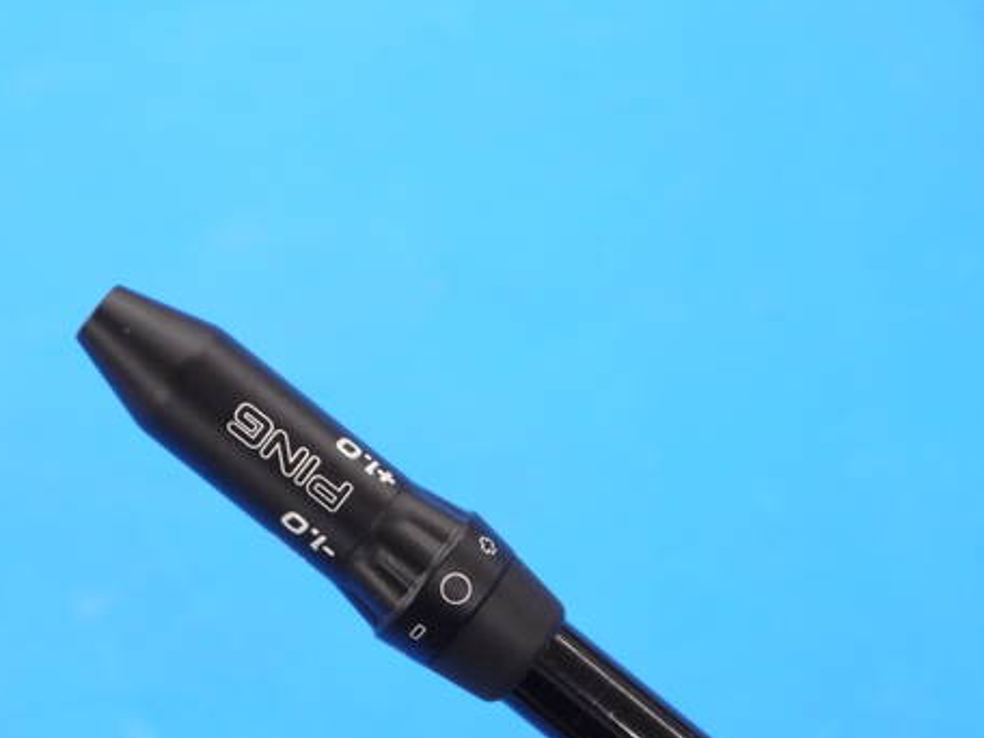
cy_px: 460
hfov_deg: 16.6
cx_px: 302
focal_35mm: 118
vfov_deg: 12.5
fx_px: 3354
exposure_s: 1/80
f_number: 5.6
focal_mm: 42
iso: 800
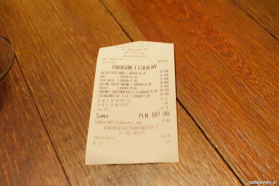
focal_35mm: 52
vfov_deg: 25.8
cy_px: 93
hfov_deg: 37.8
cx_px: 140
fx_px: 407
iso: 10000
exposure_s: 1/125
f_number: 6.3
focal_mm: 35
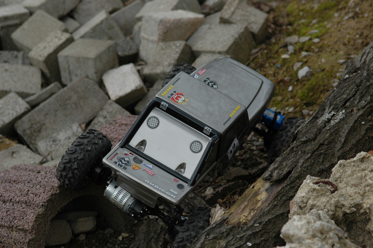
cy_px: 124
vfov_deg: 8.7
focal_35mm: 158
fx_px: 1630
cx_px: 186
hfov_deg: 13.1
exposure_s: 1/320
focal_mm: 105
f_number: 4.5
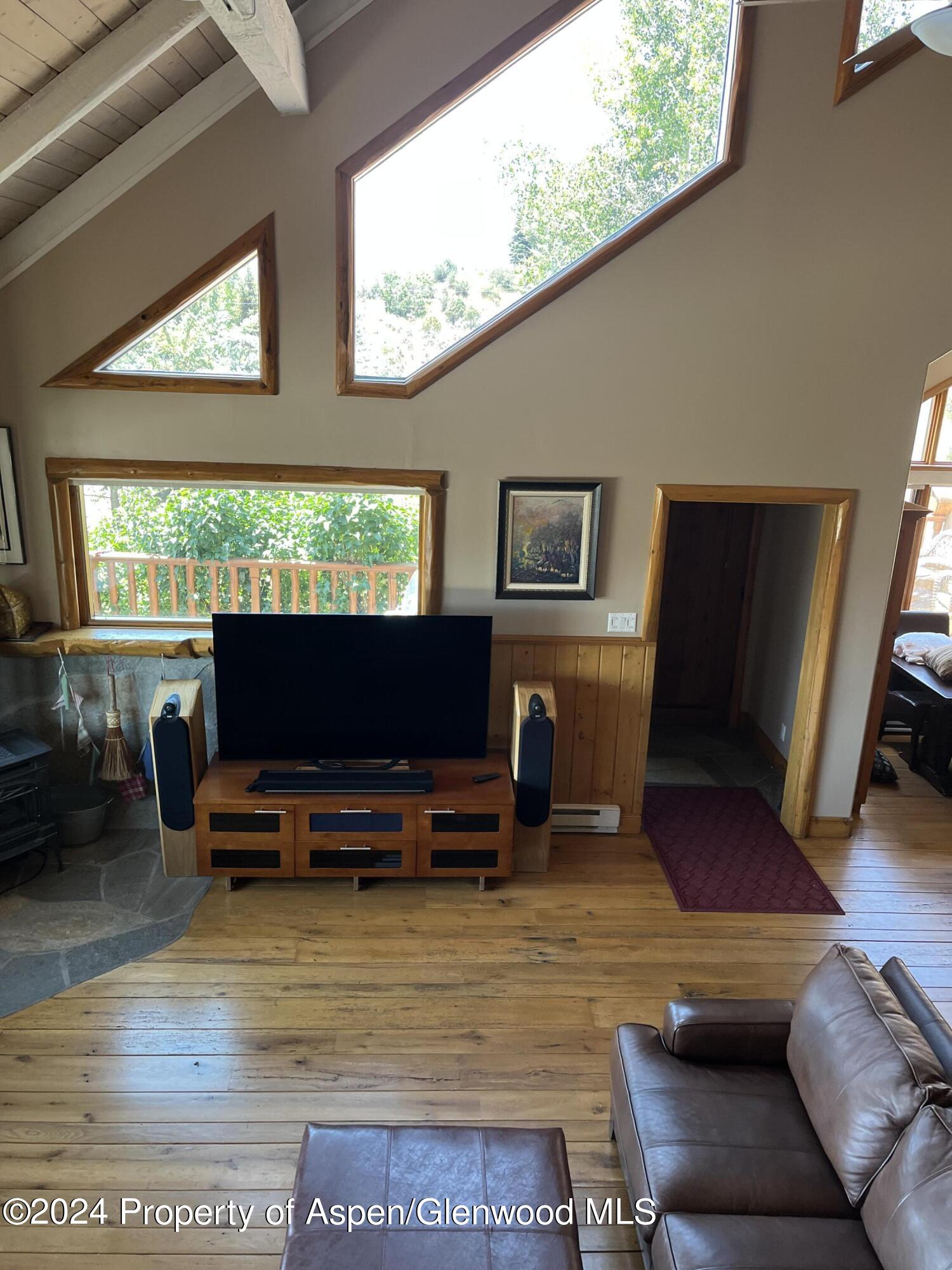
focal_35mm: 26
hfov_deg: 53.1
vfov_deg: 67.3
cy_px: 635
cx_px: 476
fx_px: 953
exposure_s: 1/121
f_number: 1.6
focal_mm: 5.1
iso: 125
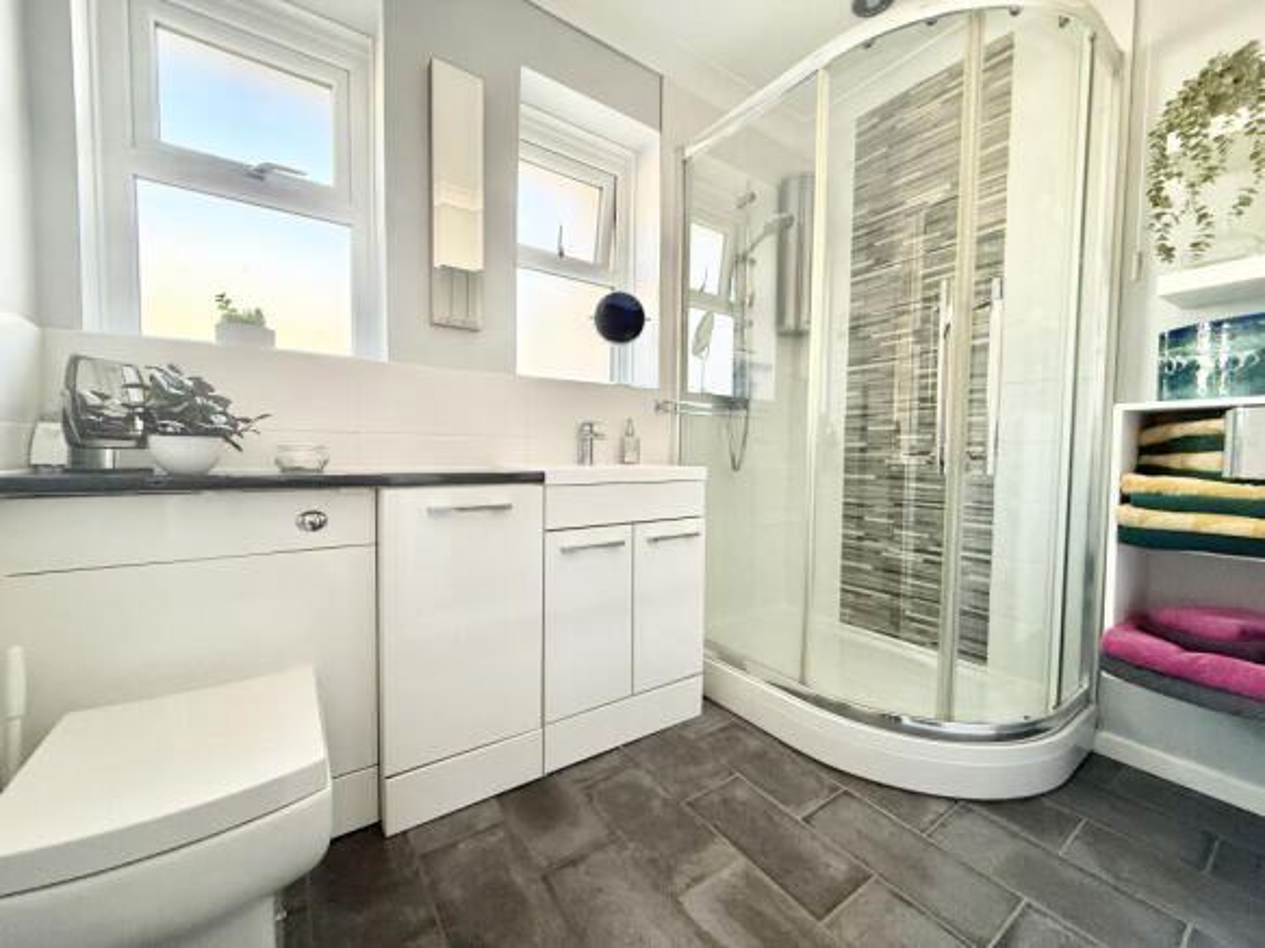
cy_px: 474
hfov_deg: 102.1
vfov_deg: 85.7
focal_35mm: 14
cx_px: 632
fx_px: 512
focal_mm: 2.22
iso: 320
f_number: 2.2
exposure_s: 1/99
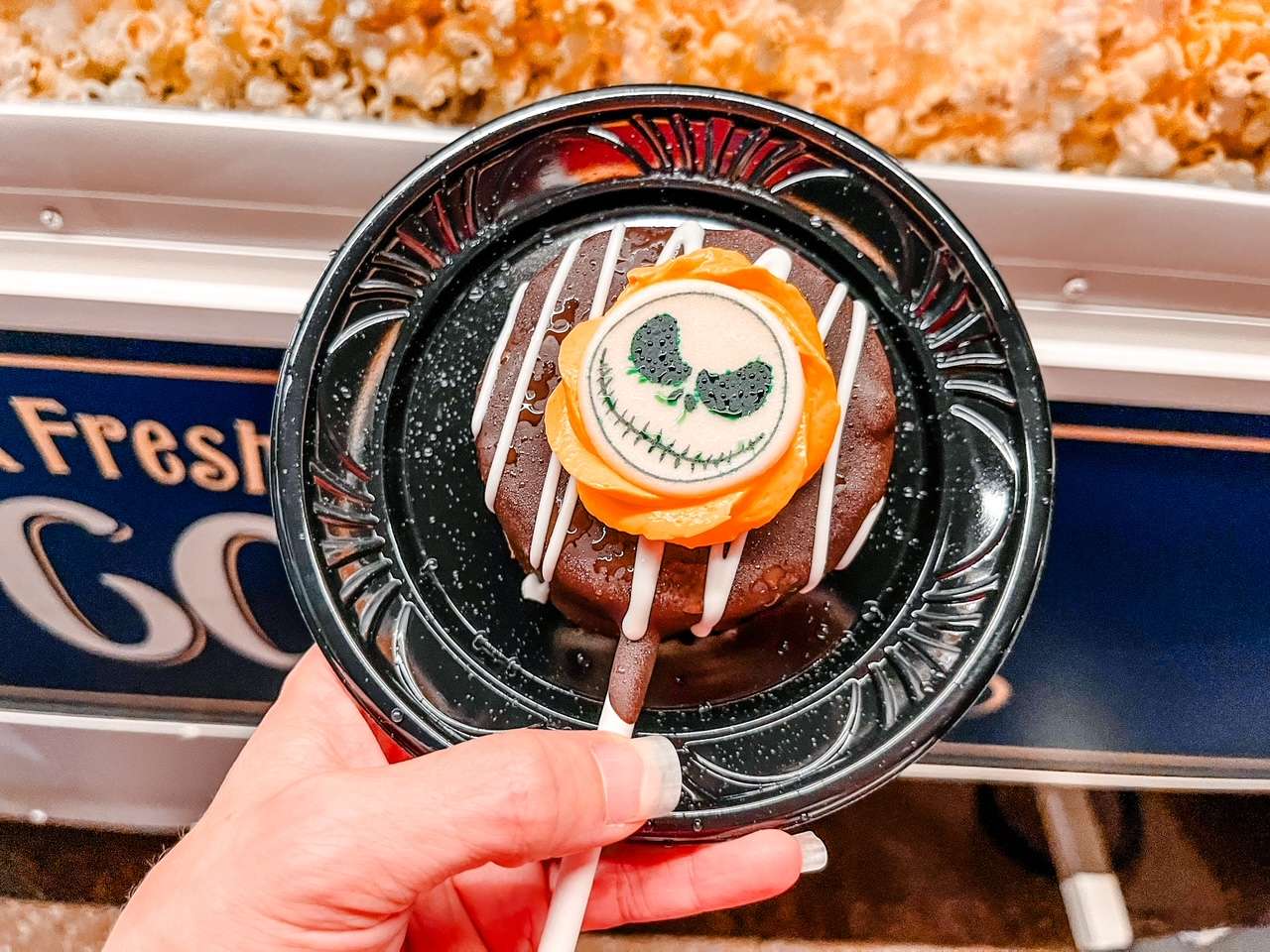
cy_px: 476
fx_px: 954
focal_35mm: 26
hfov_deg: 67.3
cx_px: 635
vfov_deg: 53.1
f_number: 1.6
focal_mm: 5.1
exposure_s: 1/60
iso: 400
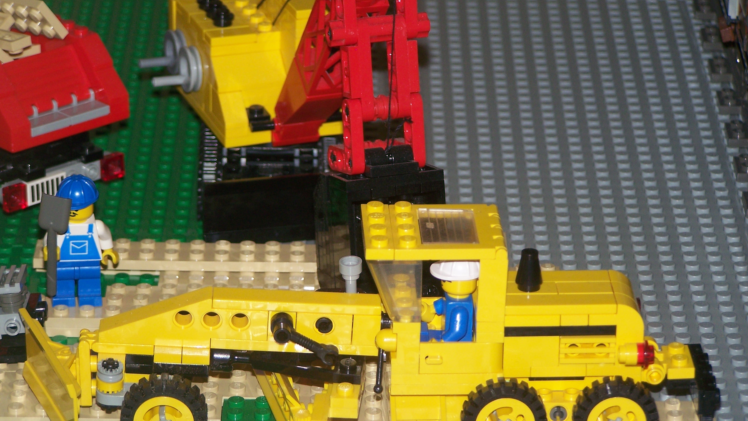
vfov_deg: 8.0
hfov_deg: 14.1
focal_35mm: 152
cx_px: 375
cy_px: 265
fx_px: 3015
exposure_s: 1/100
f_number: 3.2
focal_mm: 23.1
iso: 80
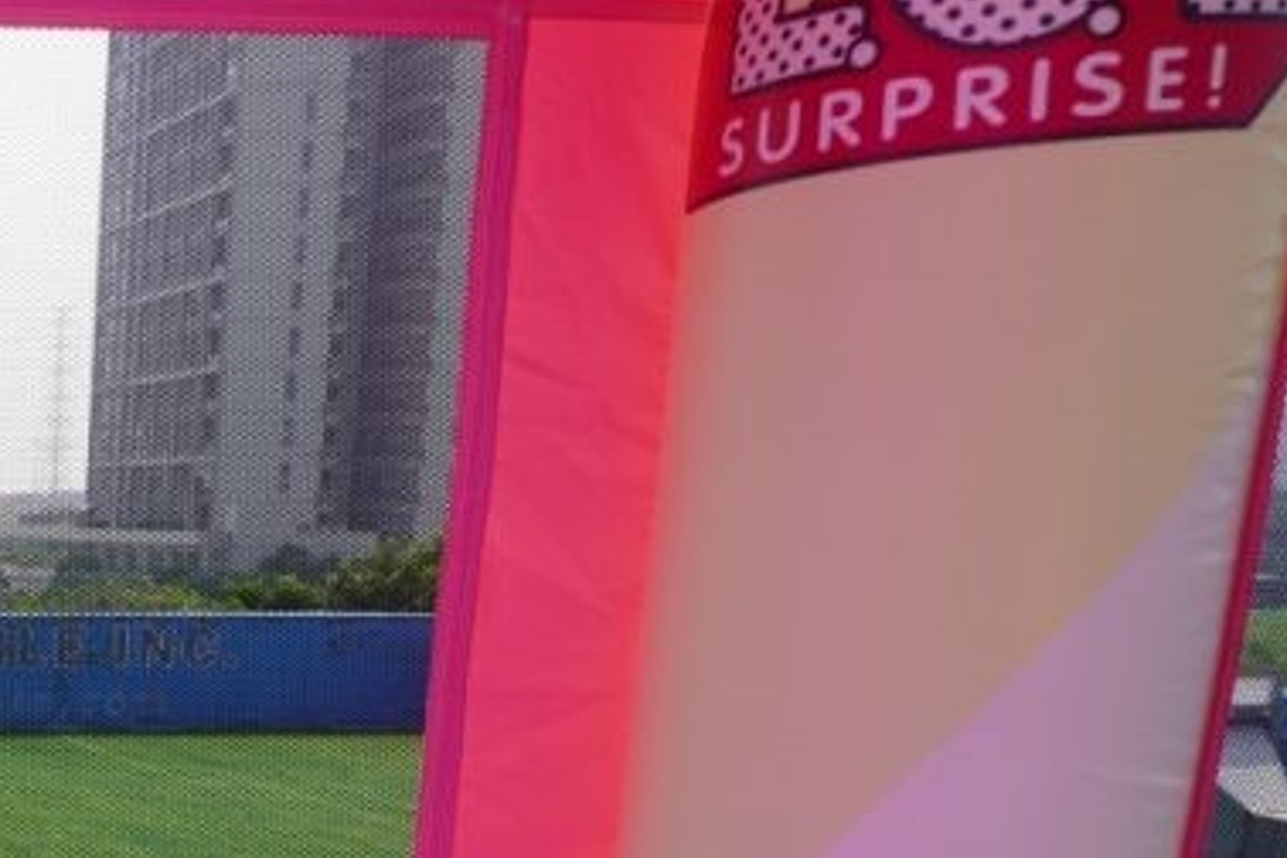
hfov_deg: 25.9
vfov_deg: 19.1
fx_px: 2324
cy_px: 1159
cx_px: -446
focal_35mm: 65
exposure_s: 1/125
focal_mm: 16
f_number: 9
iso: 100
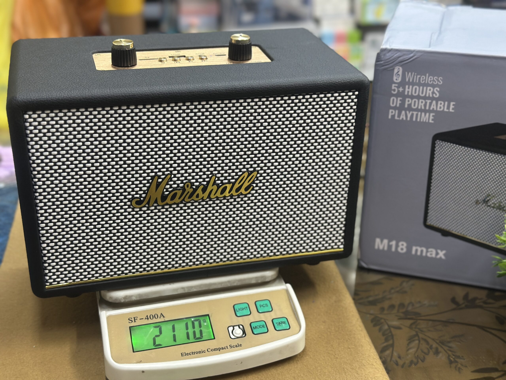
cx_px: 253
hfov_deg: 39.7
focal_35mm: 48
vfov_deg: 30.3
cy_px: 190
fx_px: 702
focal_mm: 6.86
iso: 250
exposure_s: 1/50
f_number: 1.78
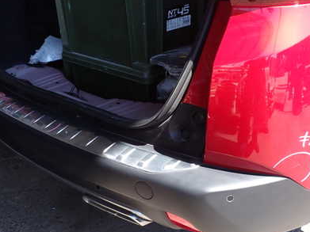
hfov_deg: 41.2
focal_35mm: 46
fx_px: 412
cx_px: 161
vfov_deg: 31.4
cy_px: 143
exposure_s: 1/160
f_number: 3.2
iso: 100
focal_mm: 5.4
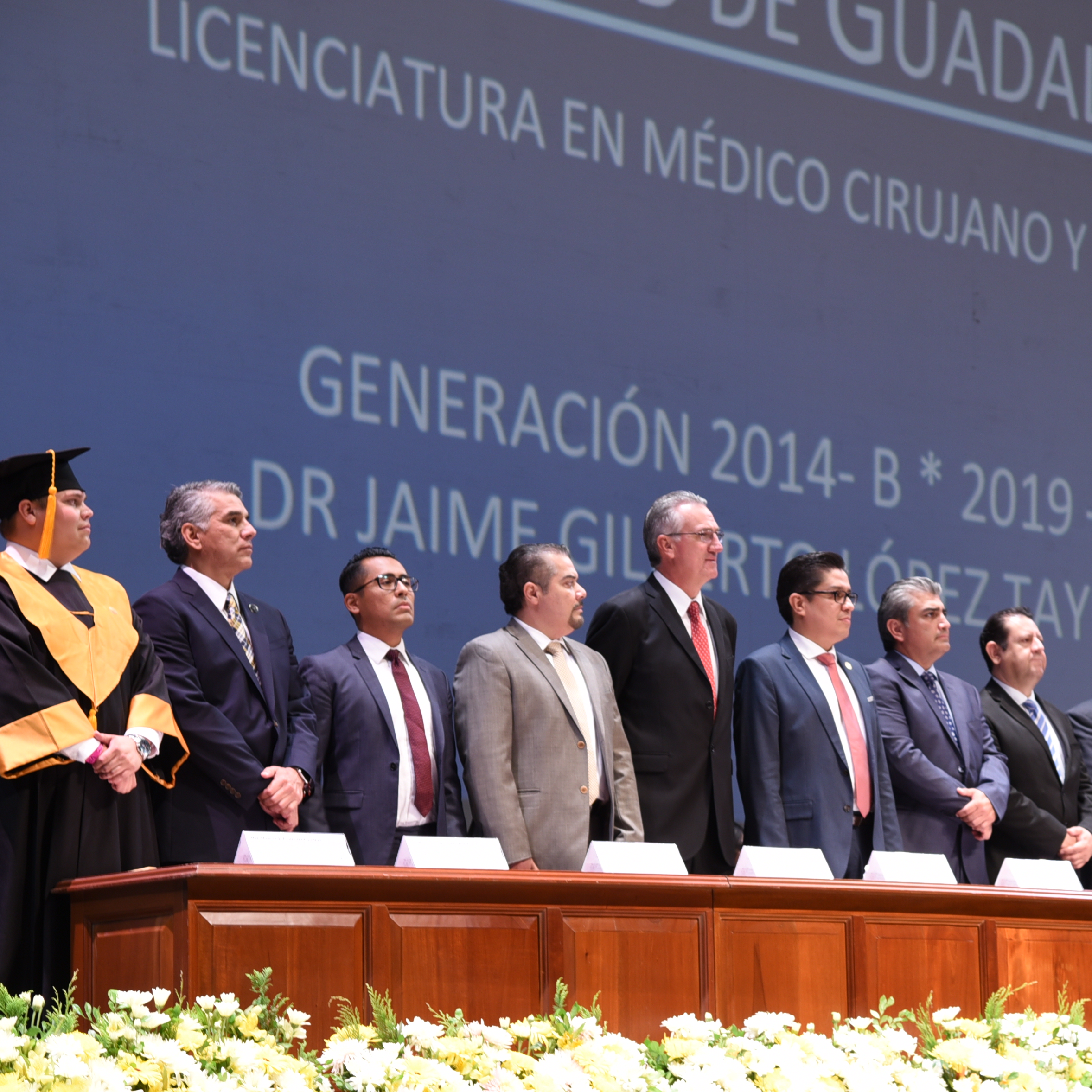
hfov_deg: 13.7
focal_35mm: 127
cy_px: 691
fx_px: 4533
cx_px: 781
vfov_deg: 13.7
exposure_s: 1/13
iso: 250
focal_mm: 78
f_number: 4.5
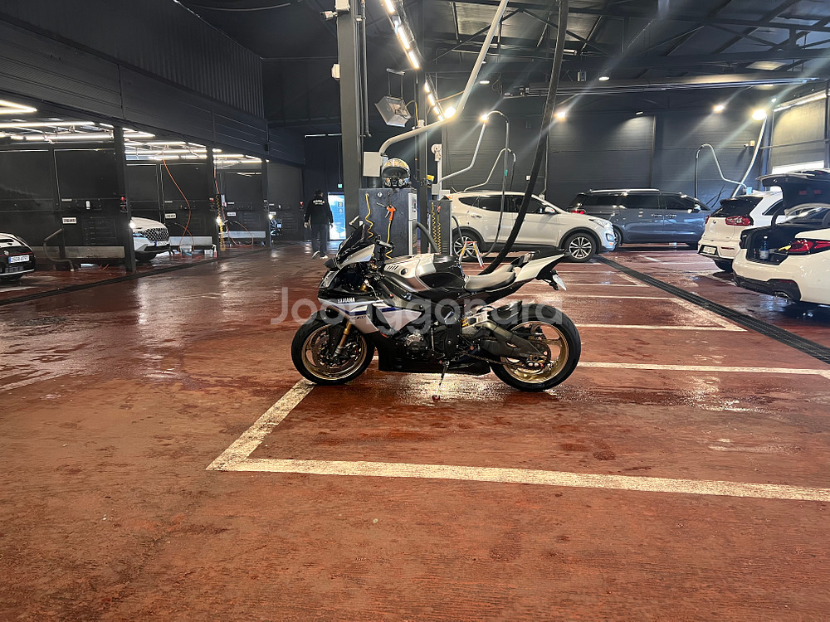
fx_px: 623
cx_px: 415
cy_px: 311
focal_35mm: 26
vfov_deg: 53.1
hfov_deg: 67.3
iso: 160
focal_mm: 5.7
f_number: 1.5
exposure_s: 1/60
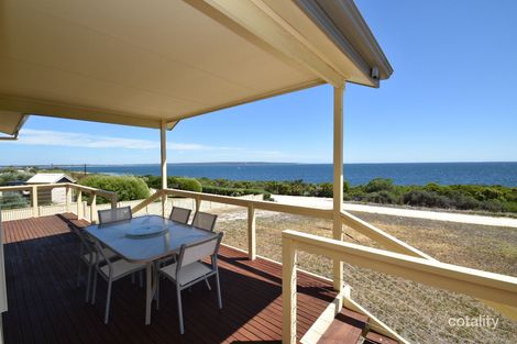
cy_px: 172
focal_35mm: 15
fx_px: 215
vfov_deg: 77.3
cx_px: 258
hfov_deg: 100.4
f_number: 9
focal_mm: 10
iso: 100
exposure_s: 1/200
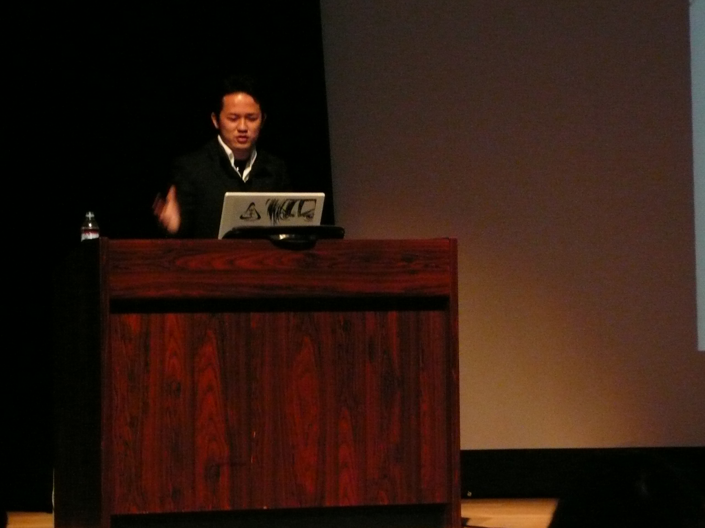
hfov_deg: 11.7
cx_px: 352
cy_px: 264
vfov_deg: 8.8
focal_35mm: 169
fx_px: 3442
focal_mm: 23.1
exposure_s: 1/30
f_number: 4.8
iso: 640
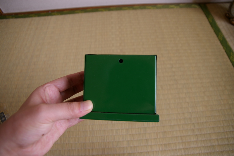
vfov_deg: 50.3
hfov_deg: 70.5
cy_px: 78
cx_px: 117
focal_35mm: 26
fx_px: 166
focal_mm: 17
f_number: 2.8
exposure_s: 1/30
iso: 200
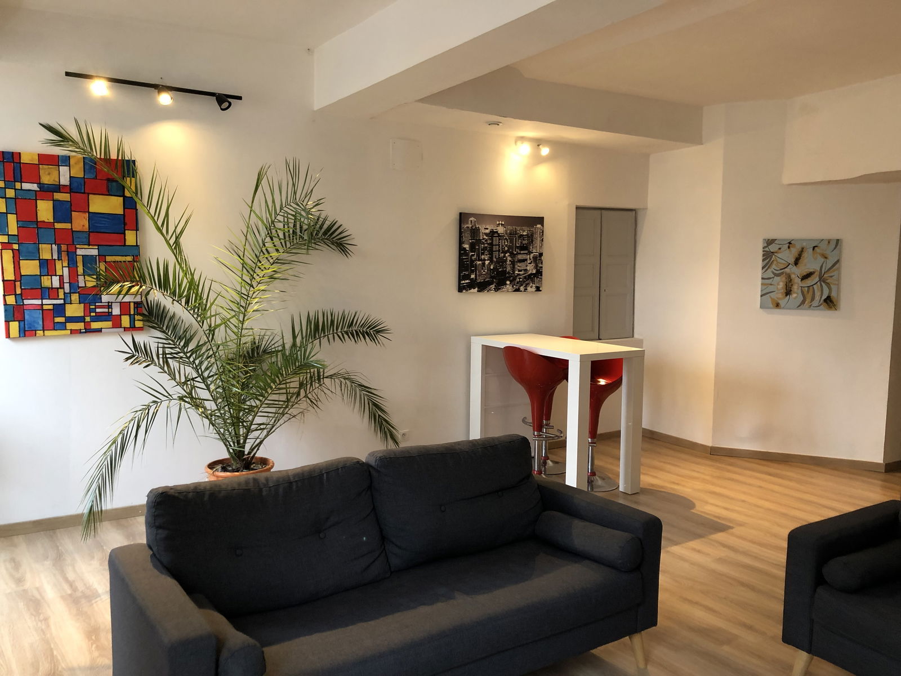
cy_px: 338
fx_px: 729
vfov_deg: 49.7
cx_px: 450
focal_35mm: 28
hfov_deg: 63.4
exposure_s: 1/17
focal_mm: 3.99
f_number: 1.8
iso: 64
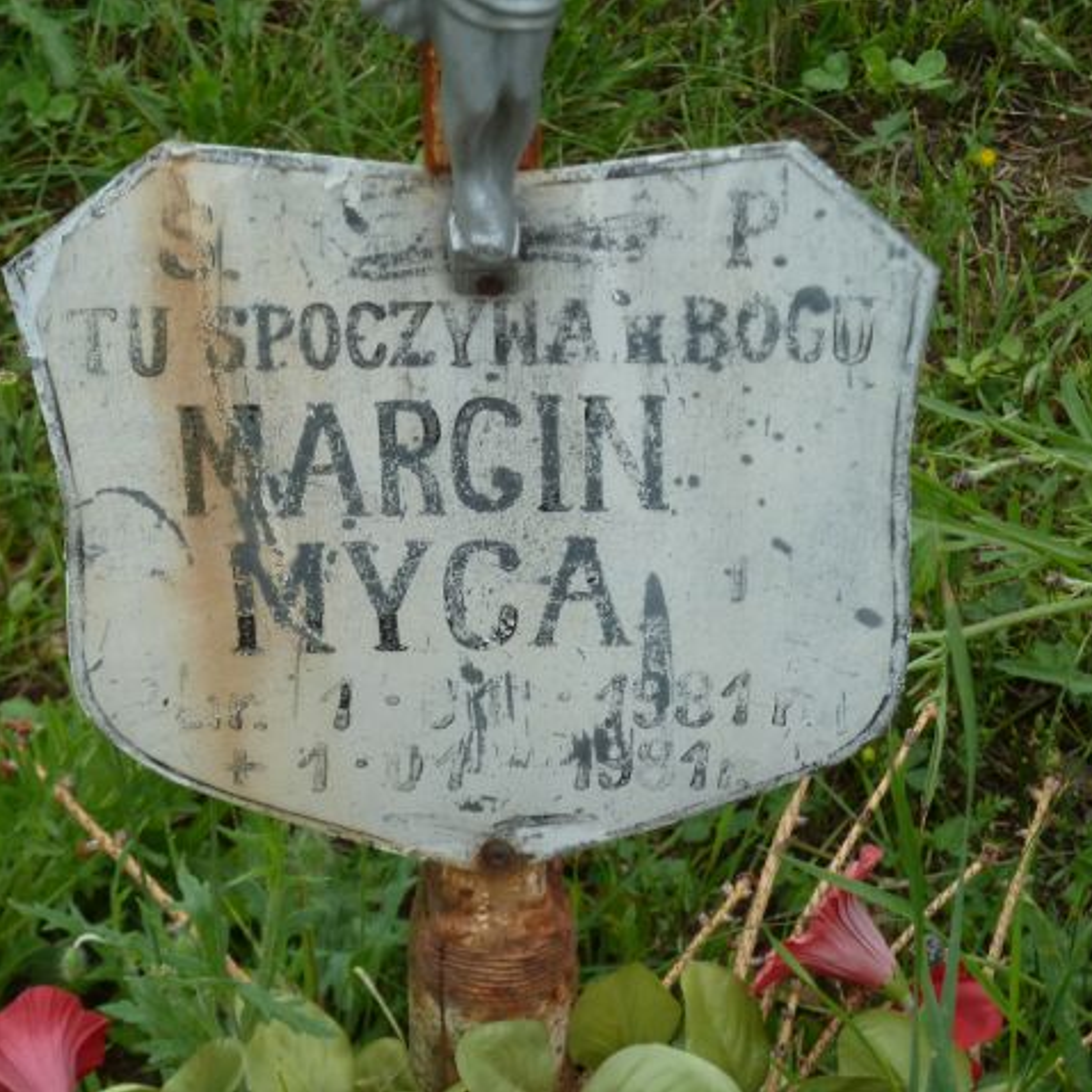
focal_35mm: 174
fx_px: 6210
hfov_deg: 10.0
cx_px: 398
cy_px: 546
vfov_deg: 10.0
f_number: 4.5
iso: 160
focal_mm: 24.1
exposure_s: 1/125
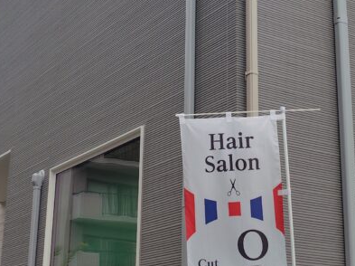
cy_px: 97
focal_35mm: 75
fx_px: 768
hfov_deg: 26.0
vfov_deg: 19.6
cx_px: 192
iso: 50
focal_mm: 5.6
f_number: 1.9
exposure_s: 1/752
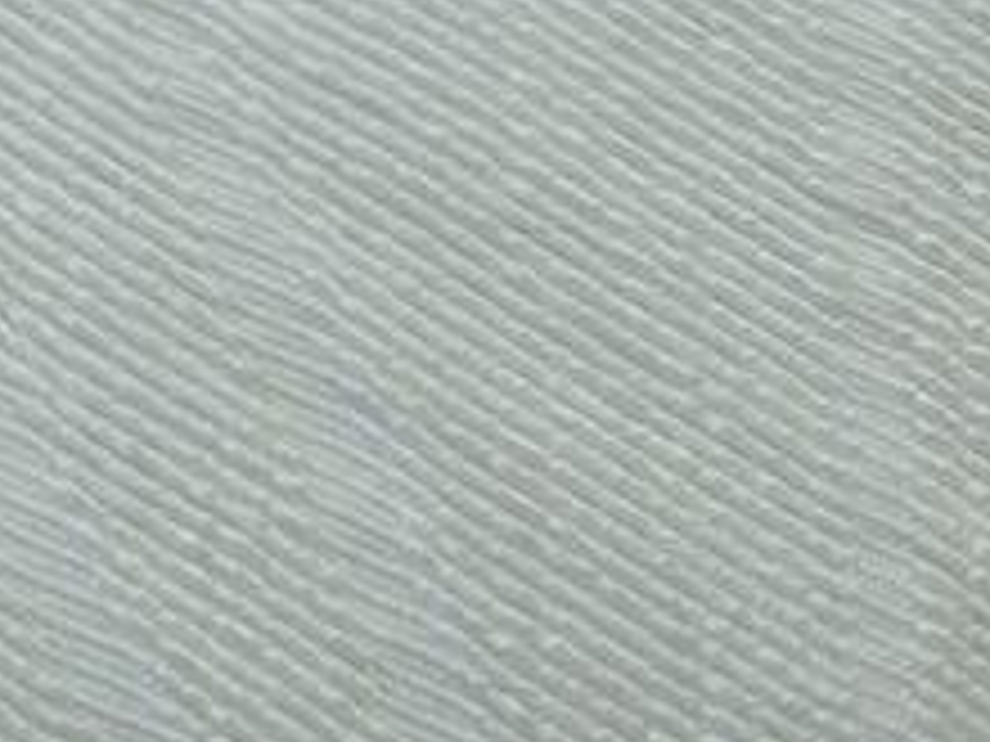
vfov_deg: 16.1
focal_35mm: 82
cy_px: -445
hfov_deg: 19.2
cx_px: -688
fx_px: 2345
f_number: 1.8
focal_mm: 5
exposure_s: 1/90
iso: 125
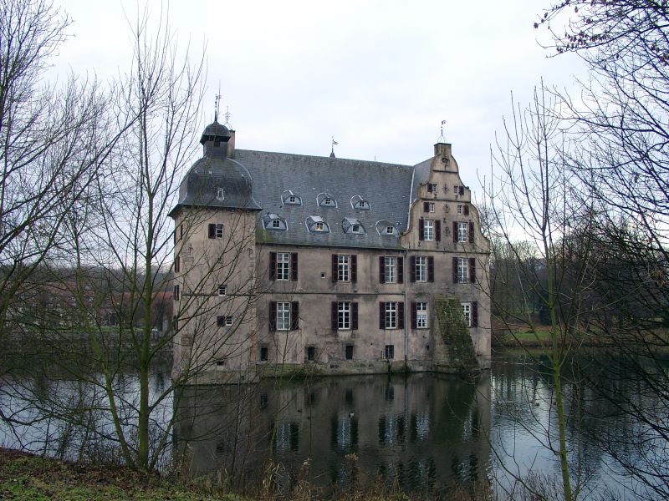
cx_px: 334
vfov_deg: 41.8
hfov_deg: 54.0
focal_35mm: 34
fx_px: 657
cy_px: 250
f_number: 2.8
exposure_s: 1/78.5
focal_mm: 7.13
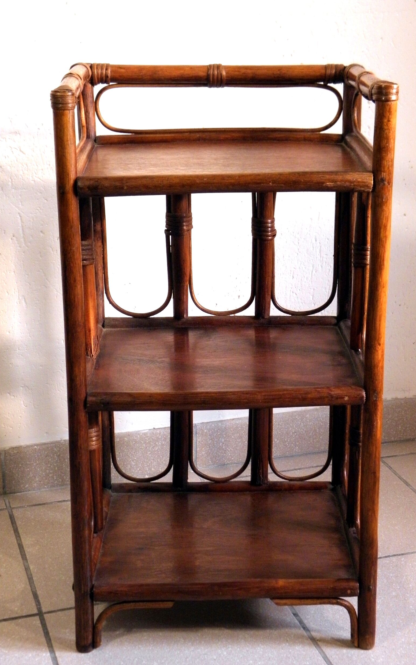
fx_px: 1070
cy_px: 337
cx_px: 224
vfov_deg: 34.5
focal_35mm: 59
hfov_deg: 22.0
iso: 200
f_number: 4.1
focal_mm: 9.7
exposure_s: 1/30
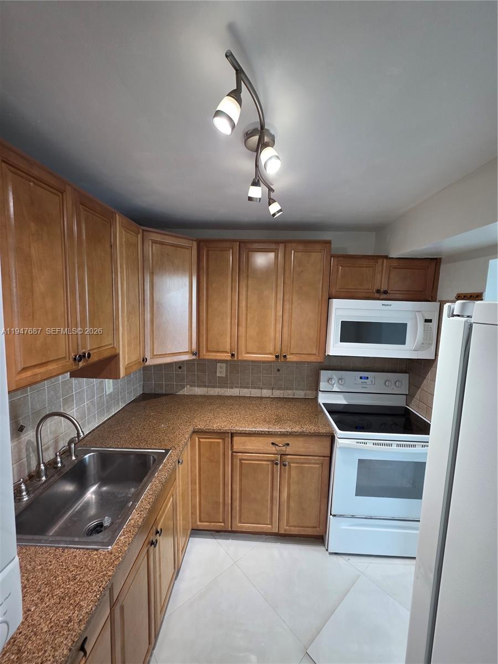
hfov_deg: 89.9
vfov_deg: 106.2
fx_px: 249
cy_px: 332
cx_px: 249
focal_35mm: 13
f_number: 1.9
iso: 160
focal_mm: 2.2
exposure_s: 1/60
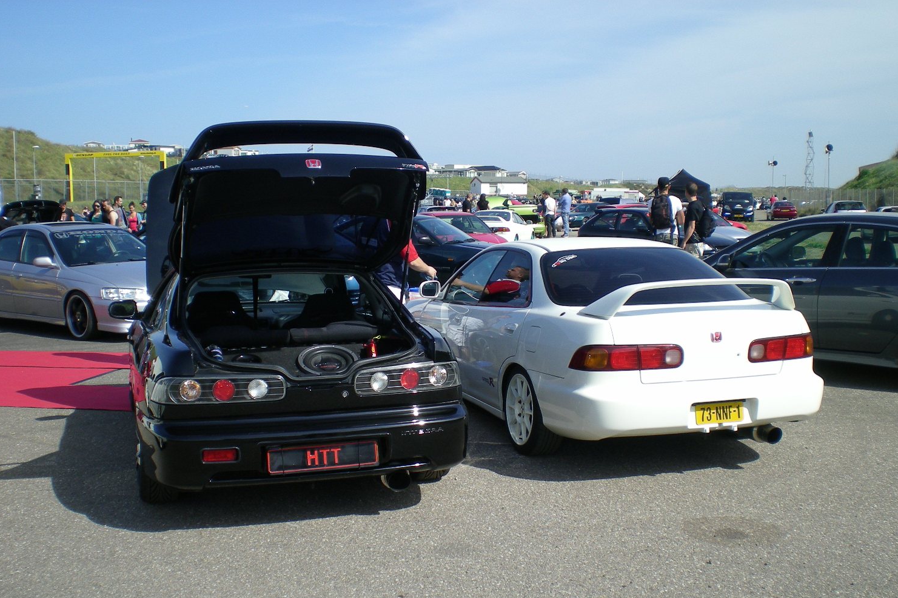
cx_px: 443
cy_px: 348
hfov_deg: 47.4
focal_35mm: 41
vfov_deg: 32.6
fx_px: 1023
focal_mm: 6.3
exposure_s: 1/317
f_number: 4.6
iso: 50
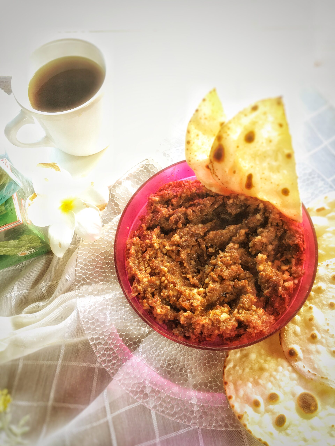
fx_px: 374
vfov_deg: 61.7
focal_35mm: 29
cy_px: 223
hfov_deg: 48.2
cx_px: 168
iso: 50
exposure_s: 1/30
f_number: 2.2
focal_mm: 4.15
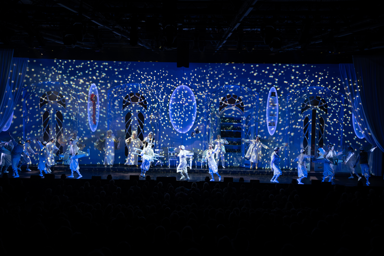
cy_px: 128
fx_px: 555
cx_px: 192
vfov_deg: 26.0
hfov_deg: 38.2
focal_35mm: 52
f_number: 3.5
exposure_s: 1/200
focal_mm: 52
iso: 800
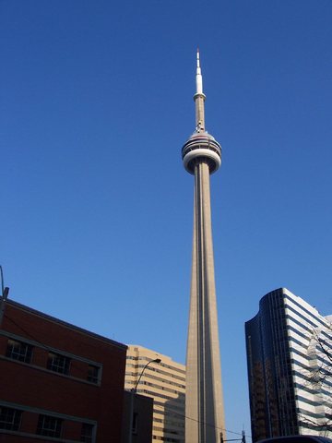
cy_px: 222
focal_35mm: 34
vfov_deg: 54.0
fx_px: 435
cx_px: 166
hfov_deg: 41.8
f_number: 5.6
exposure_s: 1/500
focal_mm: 5.6
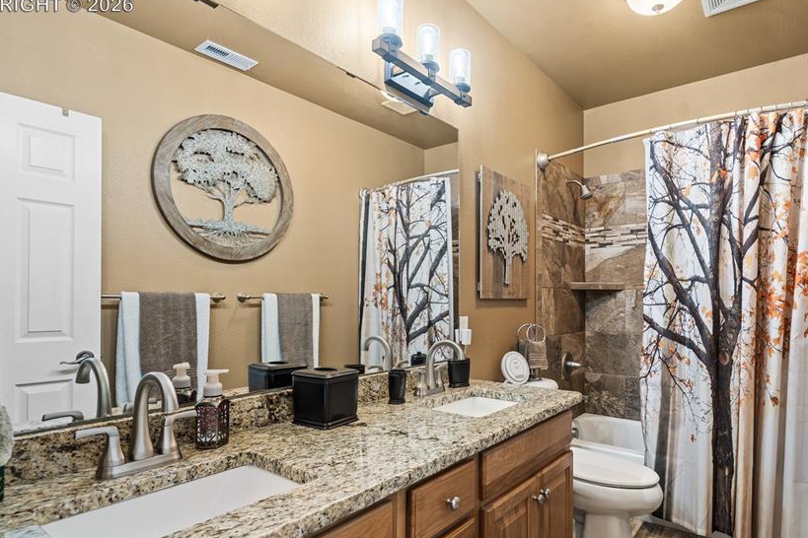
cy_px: 294
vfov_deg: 61.8
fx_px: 449
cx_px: 445
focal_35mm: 20
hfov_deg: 83.7
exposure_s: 1/1.67
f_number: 6.3
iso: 320
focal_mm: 16
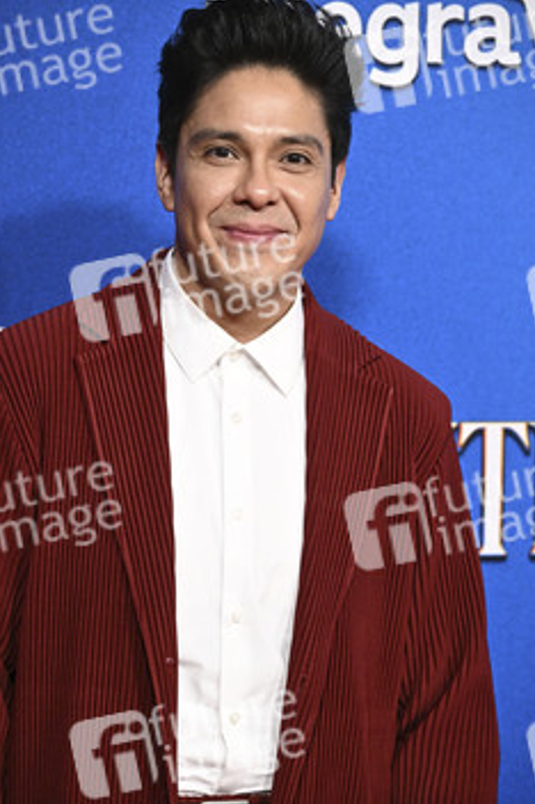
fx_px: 2792
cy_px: 402
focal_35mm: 125
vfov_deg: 16.4
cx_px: 254
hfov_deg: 10.9
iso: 3200
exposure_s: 1/250
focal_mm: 110
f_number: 4.5
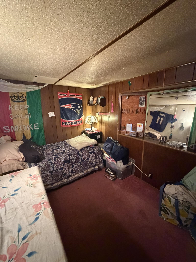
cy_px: 131
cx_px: 98
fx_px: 106
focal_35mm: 14
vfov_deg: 102.1
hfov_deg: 85.7
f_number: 2.2
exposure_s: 1/40
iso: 1250
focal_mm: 2.22
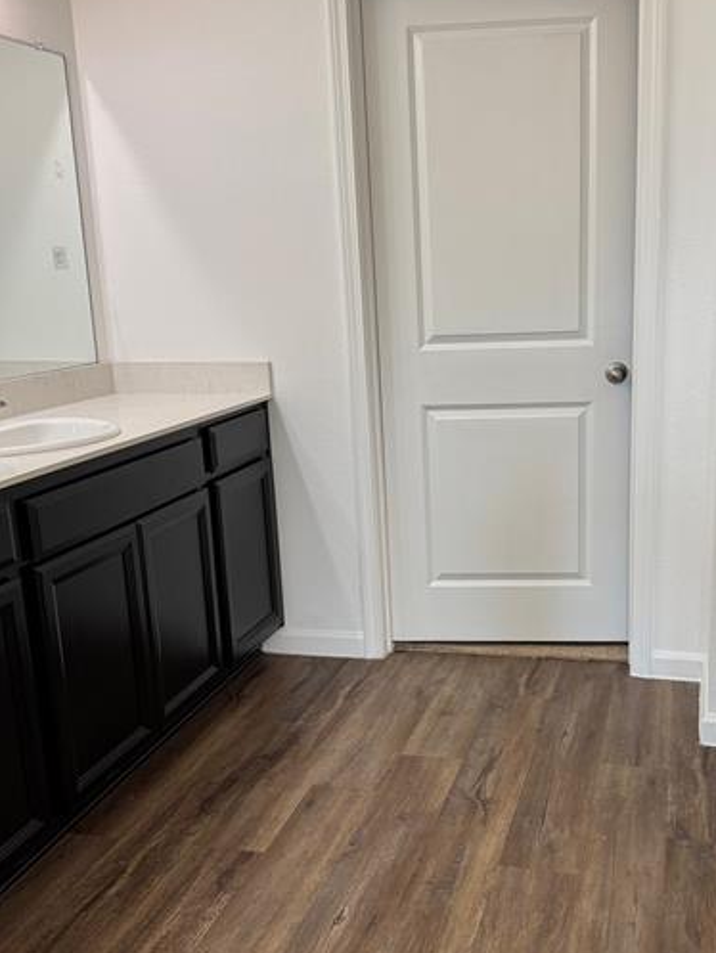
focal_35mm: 37
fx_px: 1020
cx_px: 456
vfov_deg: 50.0
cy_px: 524
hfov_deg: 38.4
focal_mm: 6.76
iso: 125
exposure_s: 1/120
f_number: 1.78
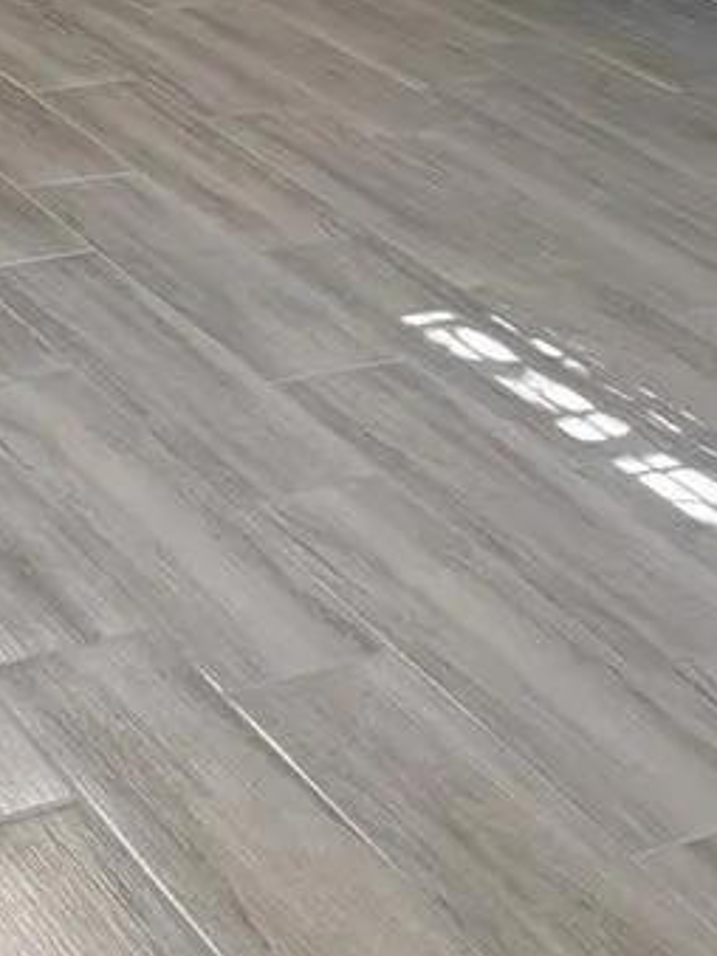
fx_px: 2349
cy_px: -214
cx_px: -226
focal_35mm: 85
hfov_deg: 16.4
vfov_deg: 21.3
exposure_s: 1/120
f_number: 1.78
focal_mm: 6.76
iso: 160
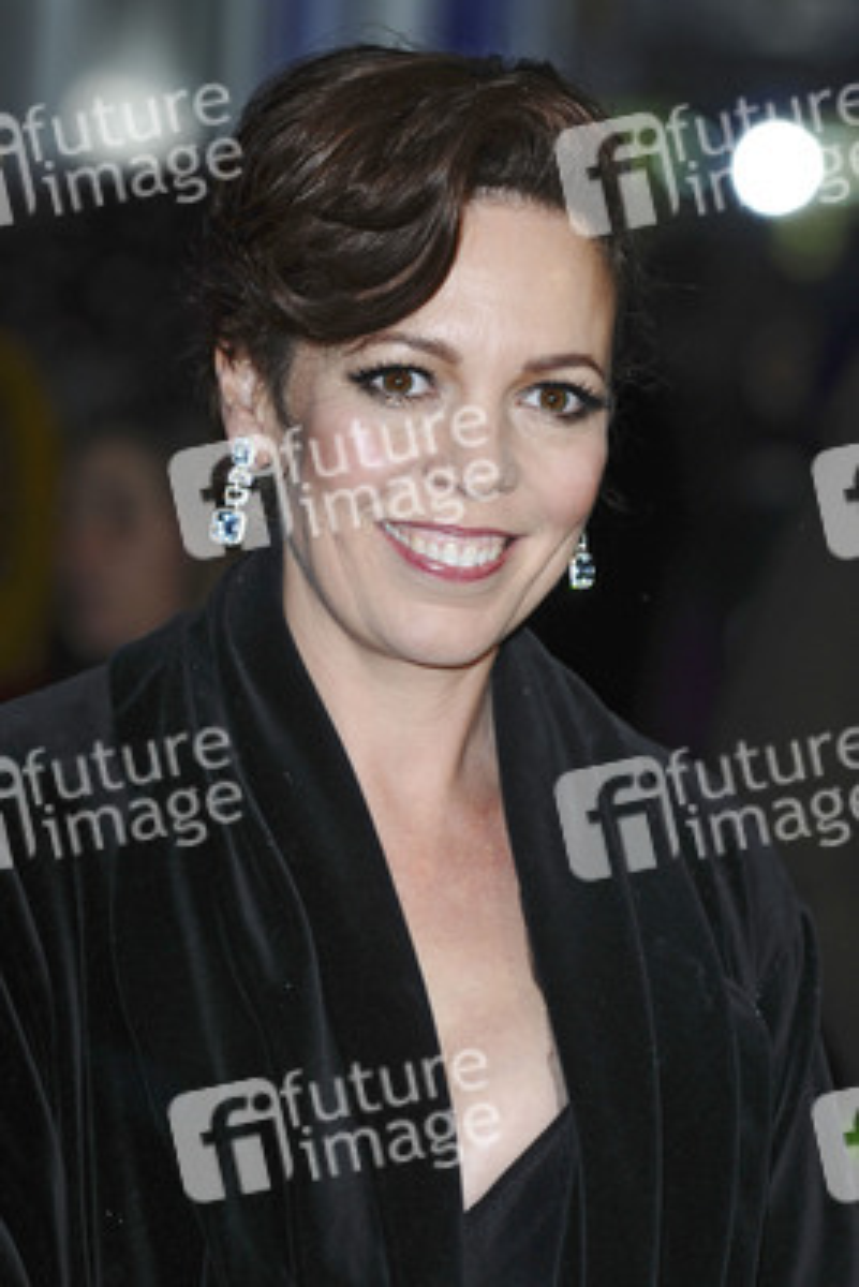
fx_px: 7241
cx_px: 430
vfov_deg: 10.2
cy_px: 644
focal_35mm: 202
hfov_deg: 6.8
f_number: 4.5
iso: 320
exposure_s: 1/200
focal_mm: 135
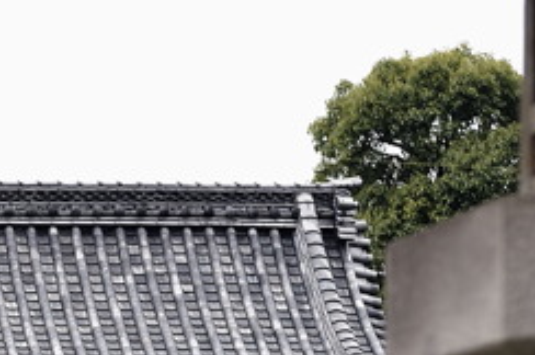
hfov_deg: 9.5
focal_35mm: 210
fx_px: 3117
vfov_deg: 6.3
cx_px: -340
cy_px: 702
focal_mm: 50
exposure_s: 1/800
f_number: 4
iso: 200
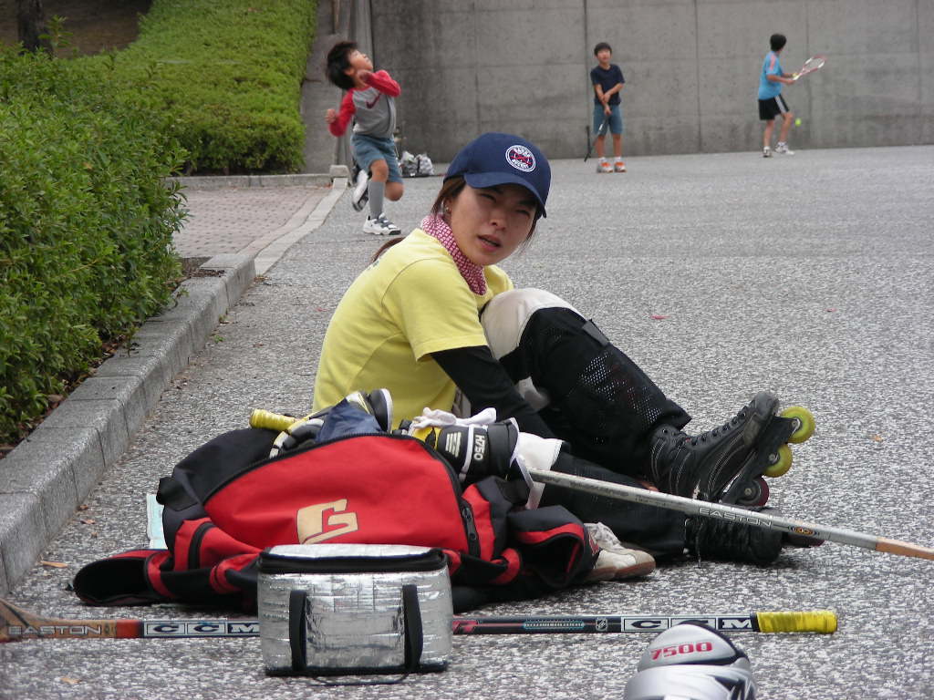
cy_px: 350
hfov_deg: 13.3
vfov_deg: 10.0
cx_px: 467
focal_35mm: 148
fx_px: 3993
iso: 50
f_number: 3.5
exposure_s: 1/91
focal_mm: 24.7
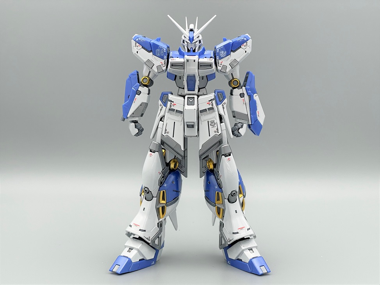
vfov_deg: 28.0
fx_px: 571
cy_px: 142
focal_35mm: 52
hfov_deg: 36.8
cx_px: 190
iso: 25
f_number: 2
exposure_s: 1/120
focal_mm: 6
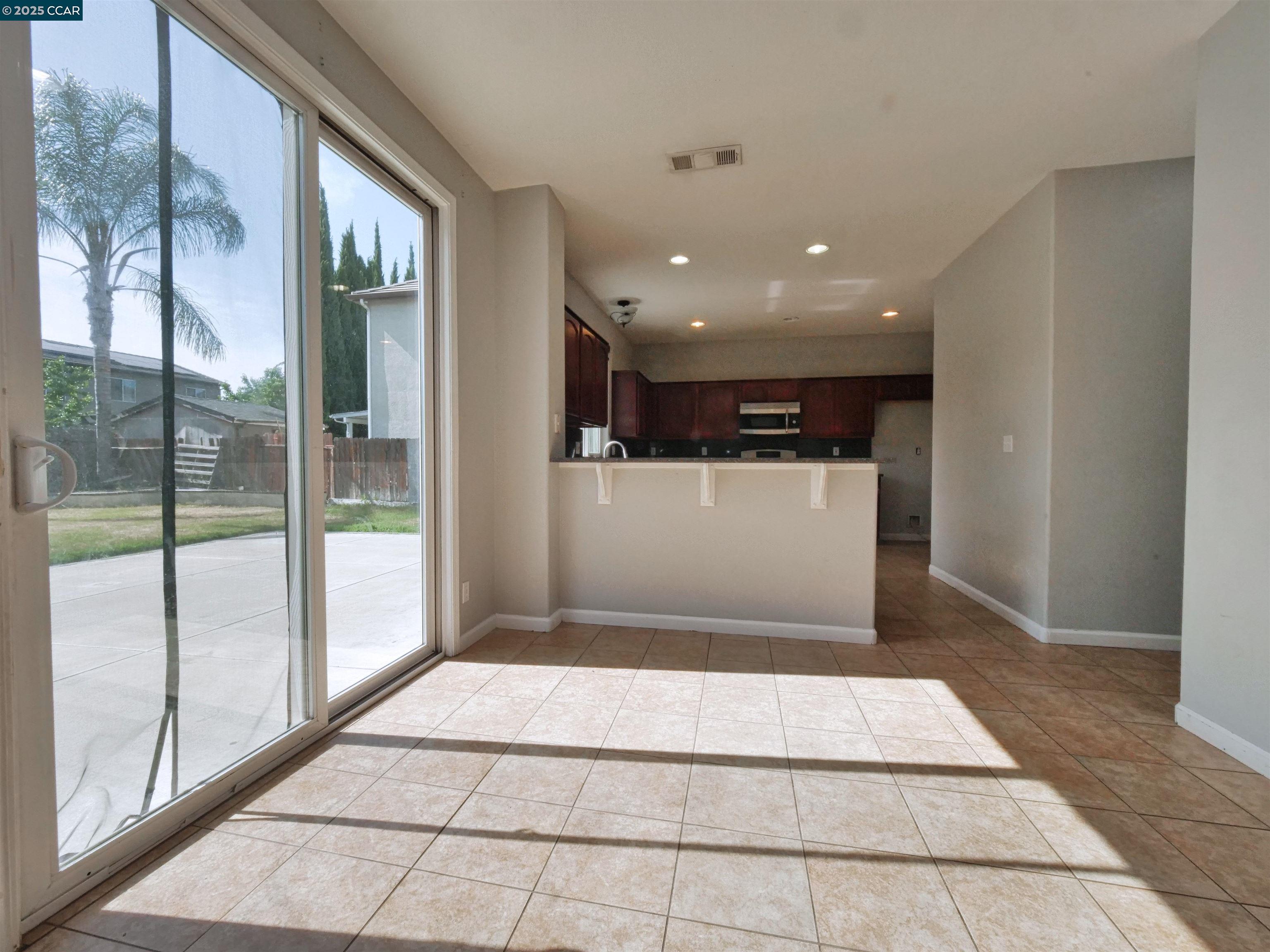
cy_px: 476
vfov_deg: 85.7
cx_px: 635
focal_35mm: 14
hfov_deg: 102.1
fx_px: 514
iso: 800
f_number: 14
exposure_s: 1/160
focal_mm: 7
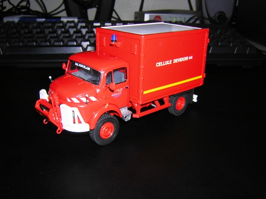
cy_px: 100
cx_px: 133
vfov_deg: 39.7
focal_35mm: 36
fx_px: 277
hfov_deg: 51.4
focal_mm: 4.7
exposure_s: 1/60.1
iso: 100
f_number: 5.2
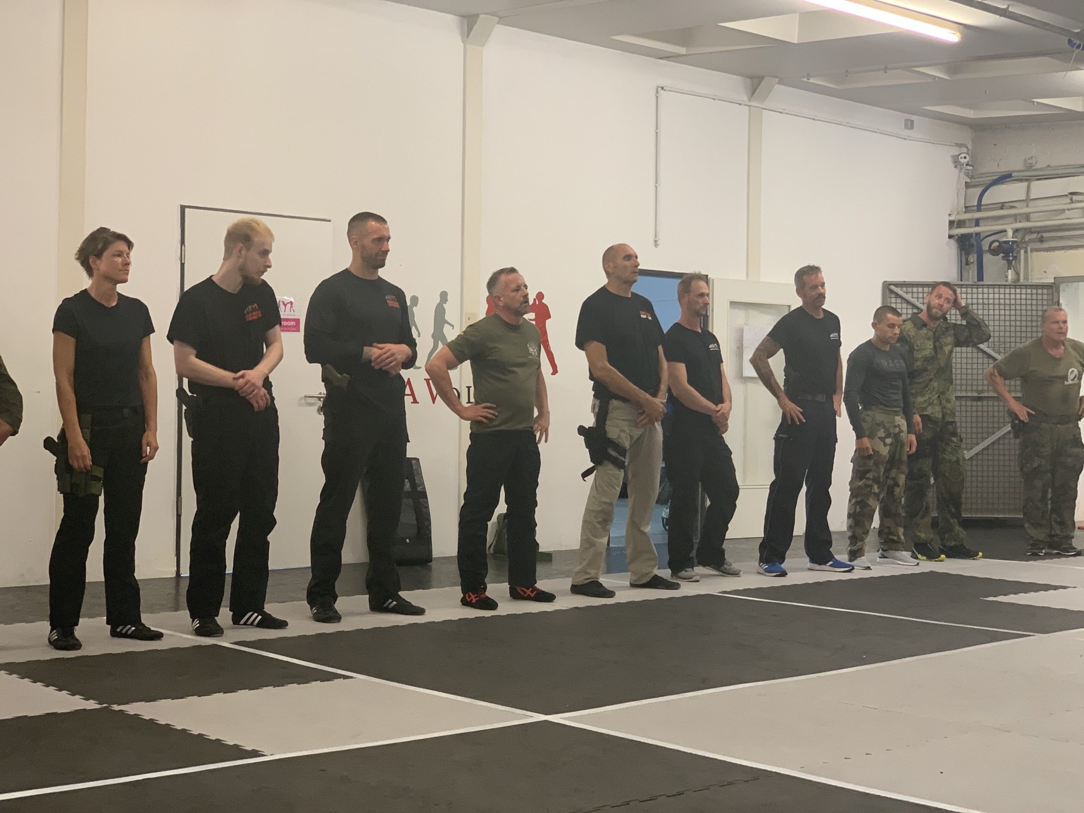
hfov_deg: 36.8
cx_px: 542
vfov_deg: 28.0
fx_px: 1628
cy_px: 406
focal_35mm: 52
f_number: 2.4
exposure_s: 1/50
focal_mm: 6
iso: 160
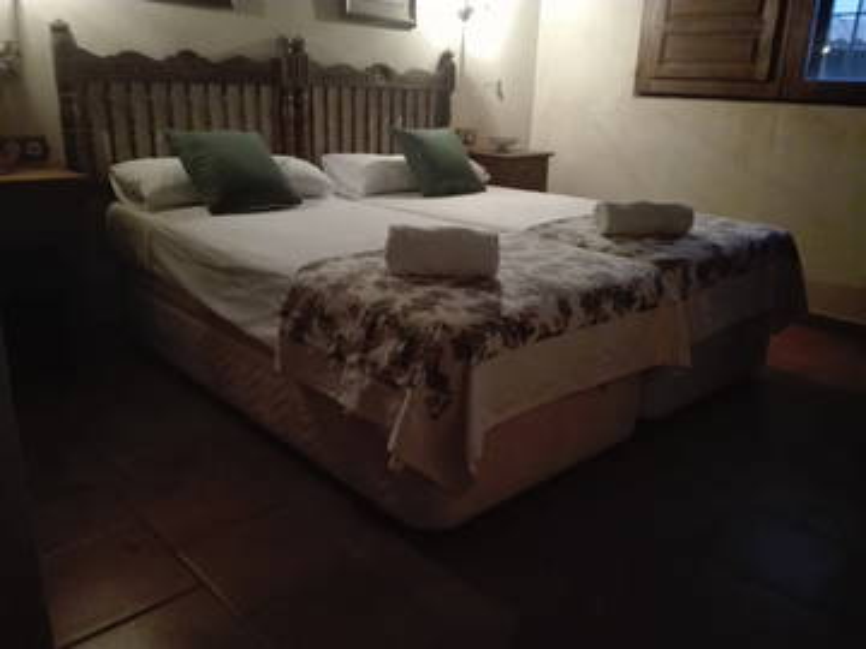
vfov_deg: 51.4
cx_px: 433
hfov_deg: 65.3
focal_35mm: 27
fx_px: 675
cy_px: 324
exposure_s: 1/14
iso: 1440
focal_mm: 3.79
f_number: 2
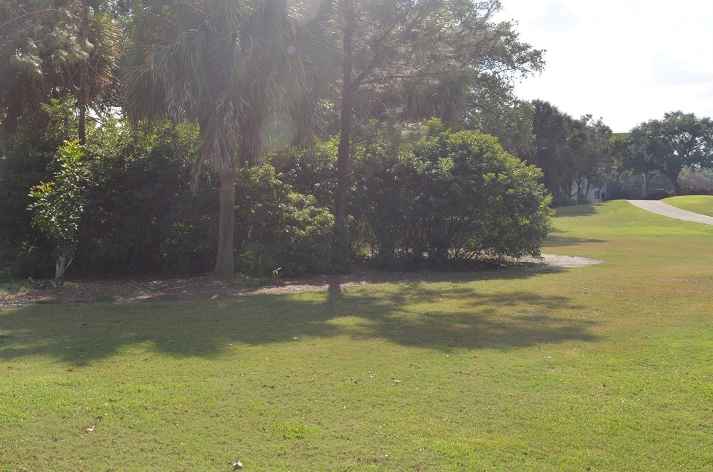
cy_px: 171
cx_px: 255
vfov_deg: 37.4
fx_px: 692
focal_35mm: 35
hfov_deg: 53.7
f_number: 8
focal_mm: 18
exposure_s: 1/200
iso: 100
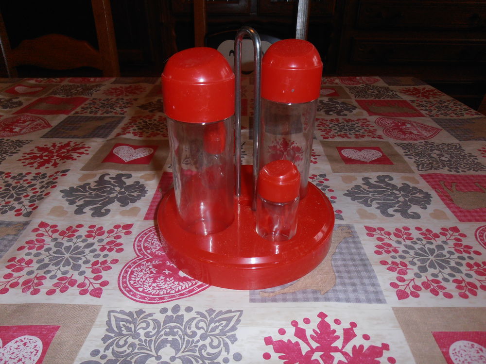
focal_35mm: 24
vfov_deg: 56.8
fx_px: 337
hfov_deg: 71.6
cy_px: 182
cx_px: 243
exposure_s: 1/30
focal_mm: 4.2
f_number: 3
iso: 125
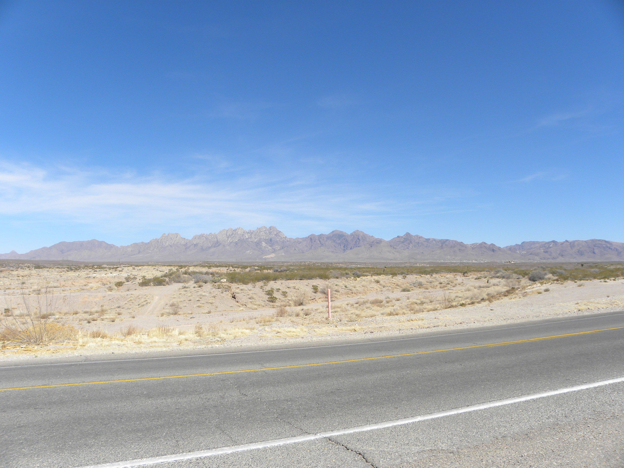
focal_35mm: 26
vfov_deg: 53.1
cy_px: 234
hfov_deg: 67.3
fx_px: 469
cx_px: 312
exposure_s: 1/320
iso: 64
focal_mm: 4.6
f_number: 5.6
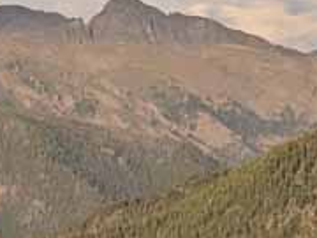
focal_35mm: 643
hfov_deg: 3.1
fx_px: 5888
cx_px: 340
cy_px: 120
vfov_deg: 2.3
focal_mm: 150
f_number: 4.5
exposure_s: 1/500
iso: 100
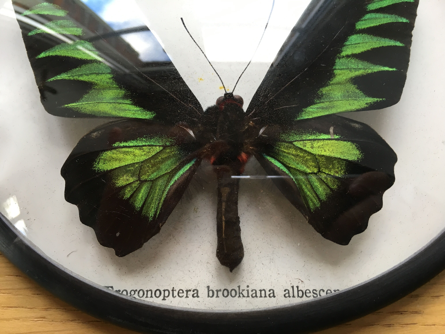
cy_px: 167
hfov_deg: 61.7
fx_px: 373
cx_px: 222
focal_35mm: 29
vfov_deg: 48.2
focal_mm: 4.15
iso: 40
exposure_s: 1/33
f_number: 2.2
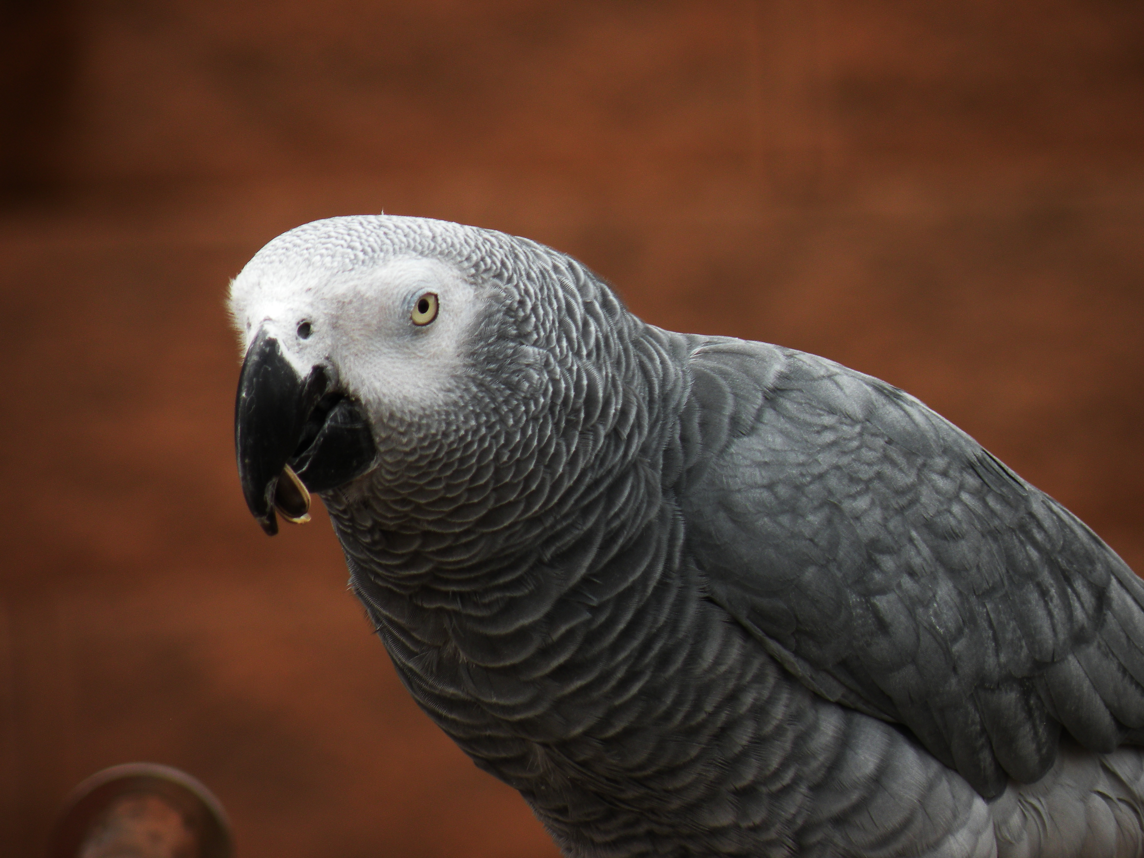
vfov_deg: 3.1
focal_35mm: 486
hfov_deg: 4.1
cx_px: 572
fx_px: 16061
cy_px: 429
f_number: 4.5
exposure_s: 1/322
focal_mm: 84.2
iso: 64
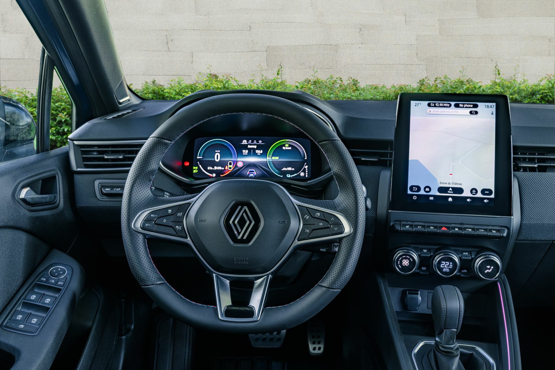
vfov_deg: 38.9
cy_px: 185
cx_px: 278
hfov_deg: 55.8
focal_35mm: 34
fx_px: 524
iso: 100
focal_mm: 34
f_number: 8
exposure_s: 1/8
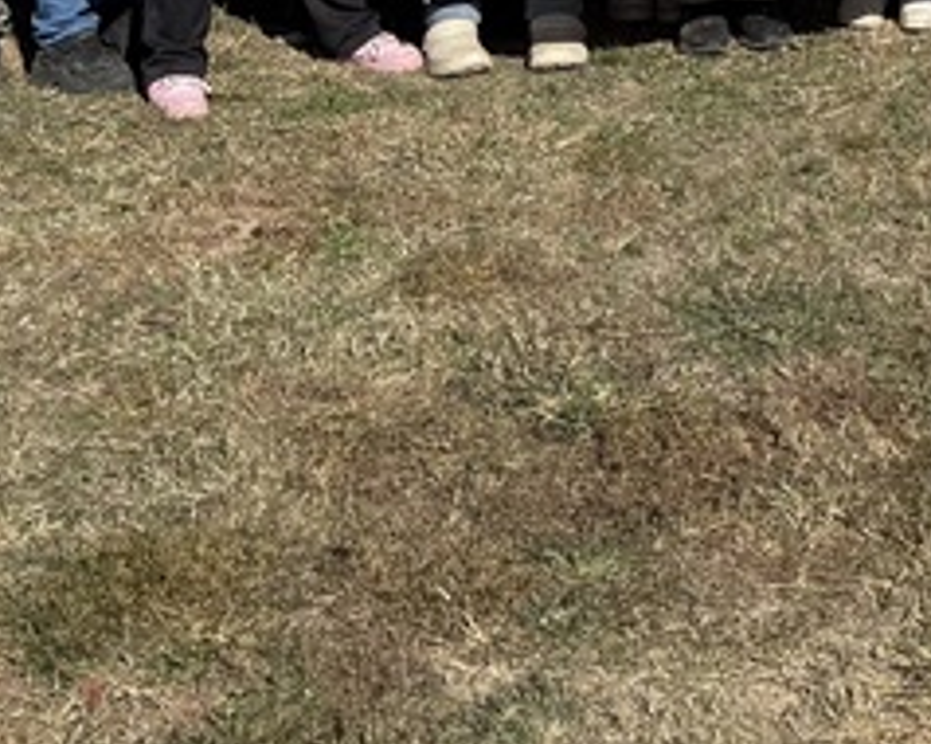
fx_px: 2781
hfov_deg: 18.1
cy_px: -419
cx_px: 1119
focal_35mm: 101
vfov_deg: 14.1
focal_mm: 6.76
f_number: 1.78
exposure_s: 1/6711
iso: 100
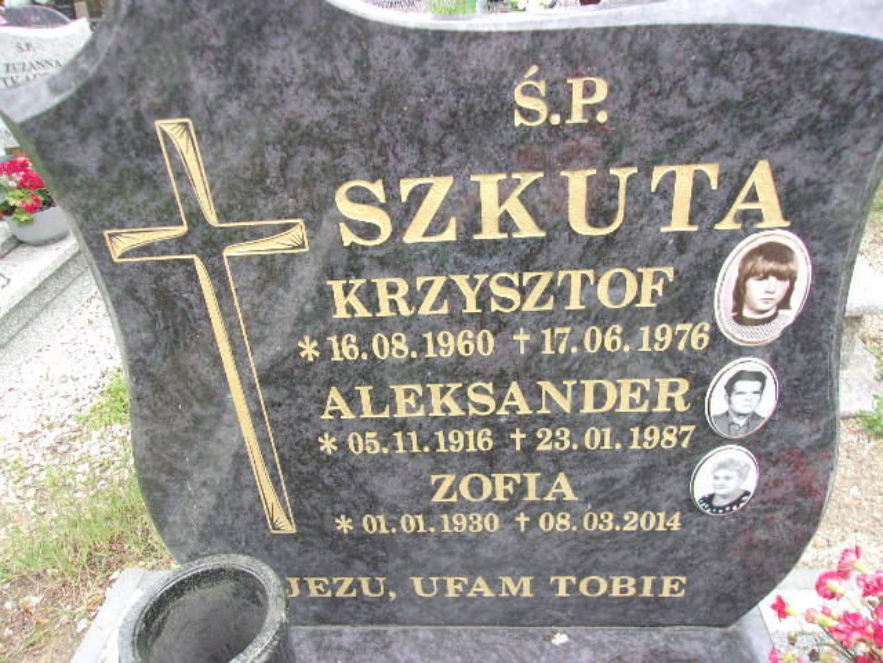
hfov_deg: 65.3
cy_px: 332
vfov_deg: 51.4
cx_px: 442
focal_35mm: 27
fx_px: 689
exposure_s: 1/90
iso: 80
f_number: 3
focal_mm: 4.9
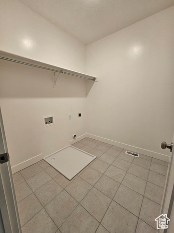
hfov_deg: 89.9
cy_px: 116
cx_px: 87
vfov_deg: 106.2
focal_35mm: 13
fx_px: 87
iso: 160
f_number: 2.2
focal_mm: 2.2
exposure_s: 1/60
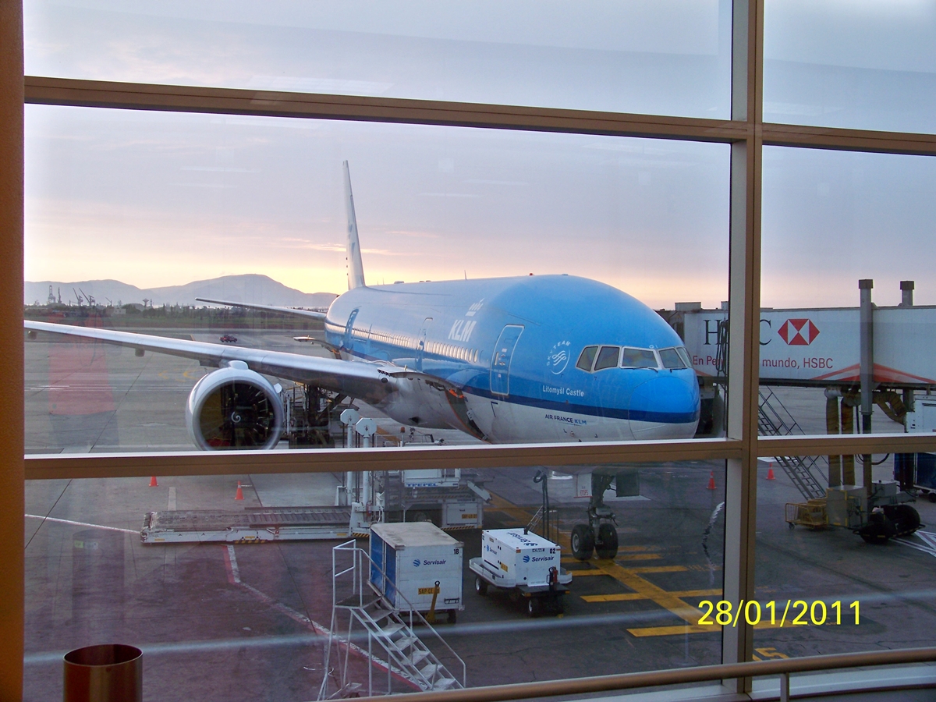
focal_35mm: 41
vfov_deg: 35.1
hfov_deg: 45.8
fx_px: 1109
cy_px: 351
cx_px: 468
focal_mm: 7.6
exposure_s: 1/40
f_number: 2.8
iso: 80
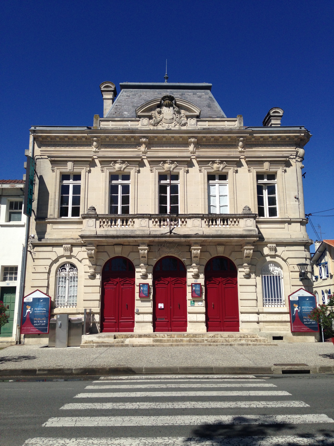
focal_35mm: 33
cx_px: 167
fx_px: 425
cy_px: 223
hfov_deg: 42.9
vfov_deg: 55.4
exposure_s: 1/2857
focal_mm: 4.12
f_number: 2.4
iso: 50
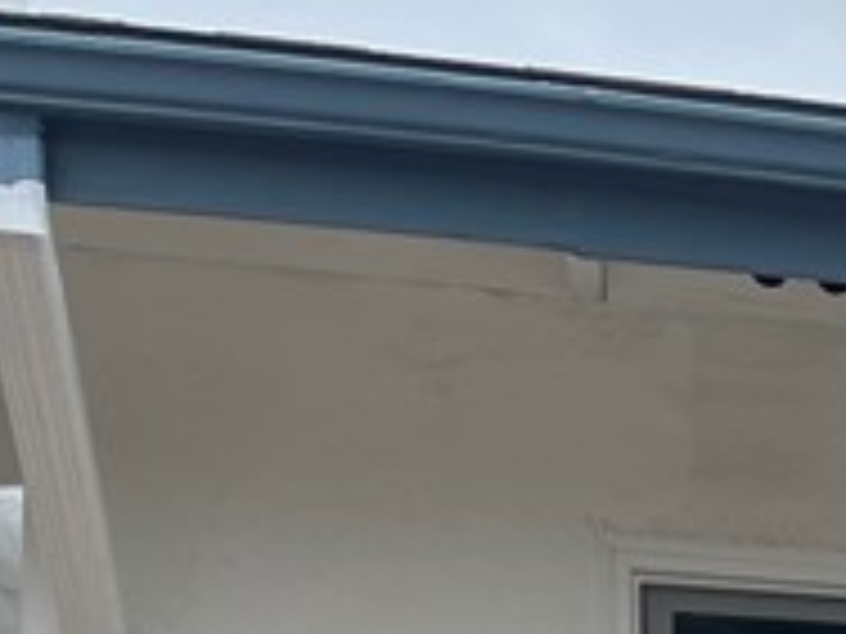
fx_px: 3324
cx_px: 2241
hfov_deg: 11.2
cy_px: 1272
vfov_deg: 10.1
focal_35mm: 136
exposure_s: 1/1188
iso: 32
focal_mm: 5.1
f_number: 1.6
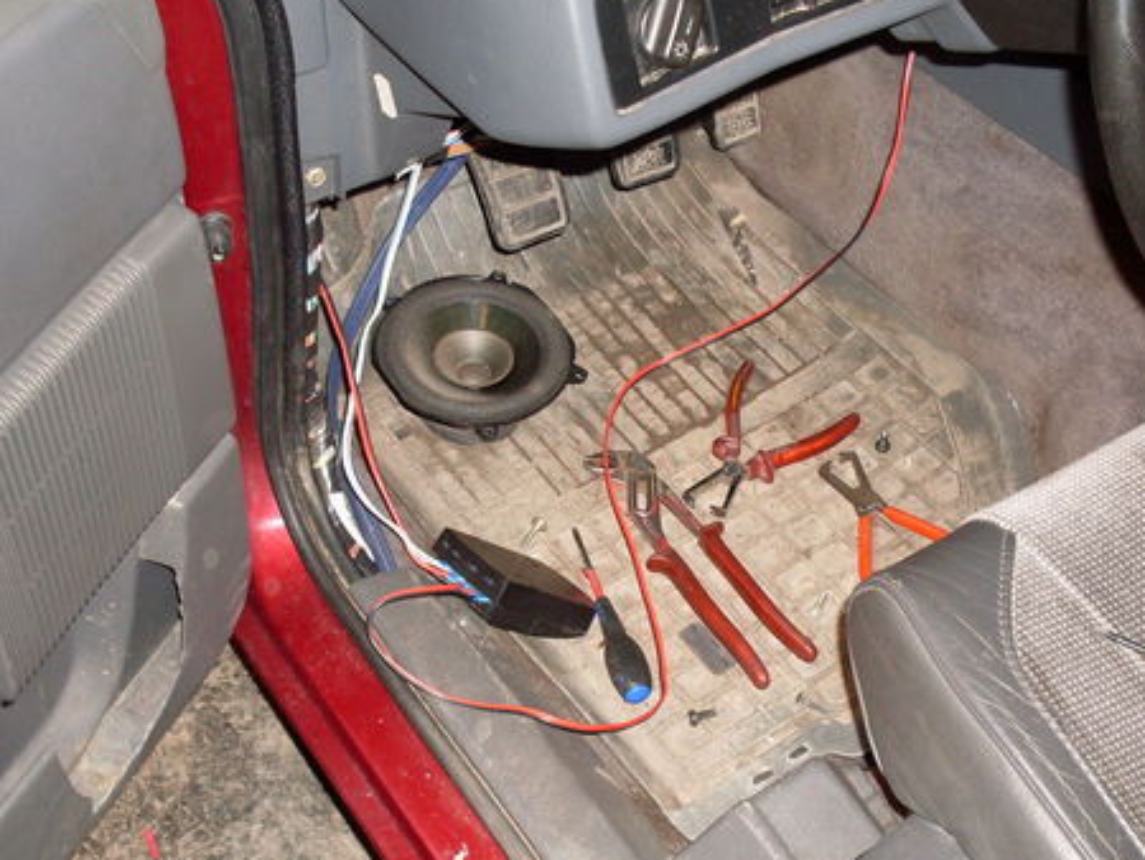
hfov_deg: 35.5
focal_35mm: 54
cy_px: 511
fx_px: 1787
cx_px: 611
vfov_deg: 27.0
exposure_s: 1/45
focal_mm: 6.3
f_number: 2.8
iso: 120
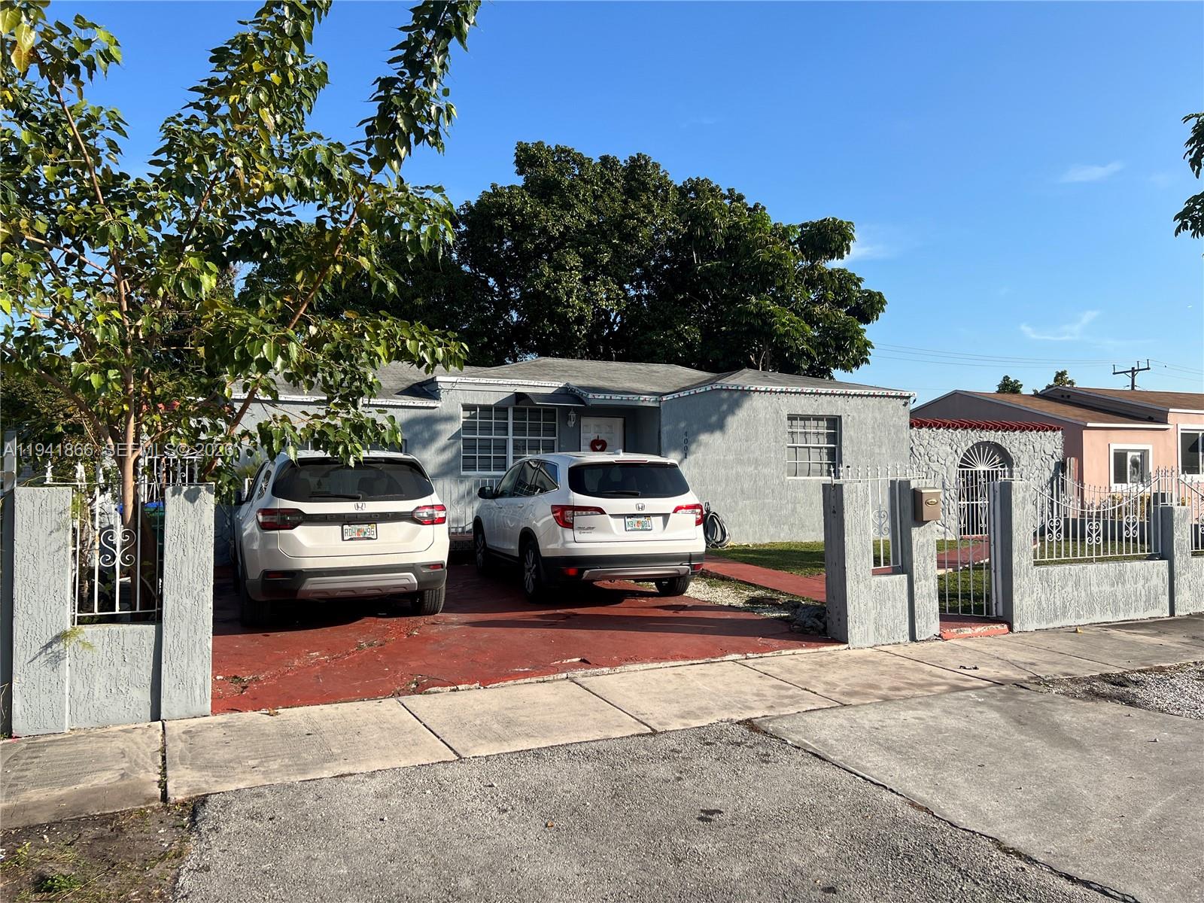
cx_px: 602
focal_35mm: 26
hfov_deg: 67.3
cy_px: 452
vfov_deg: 53.1
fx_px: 904
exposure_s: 1/3356
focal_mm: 5.7
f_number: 1.5
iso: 50
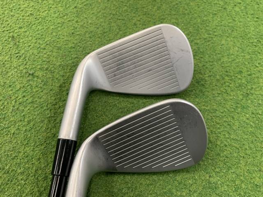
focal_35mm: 26
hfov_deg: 67.3
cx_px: 132
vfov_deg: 53.1
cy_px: 98
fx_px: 198
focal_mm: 4.25
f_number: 1.8
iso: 200
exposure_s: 1/60
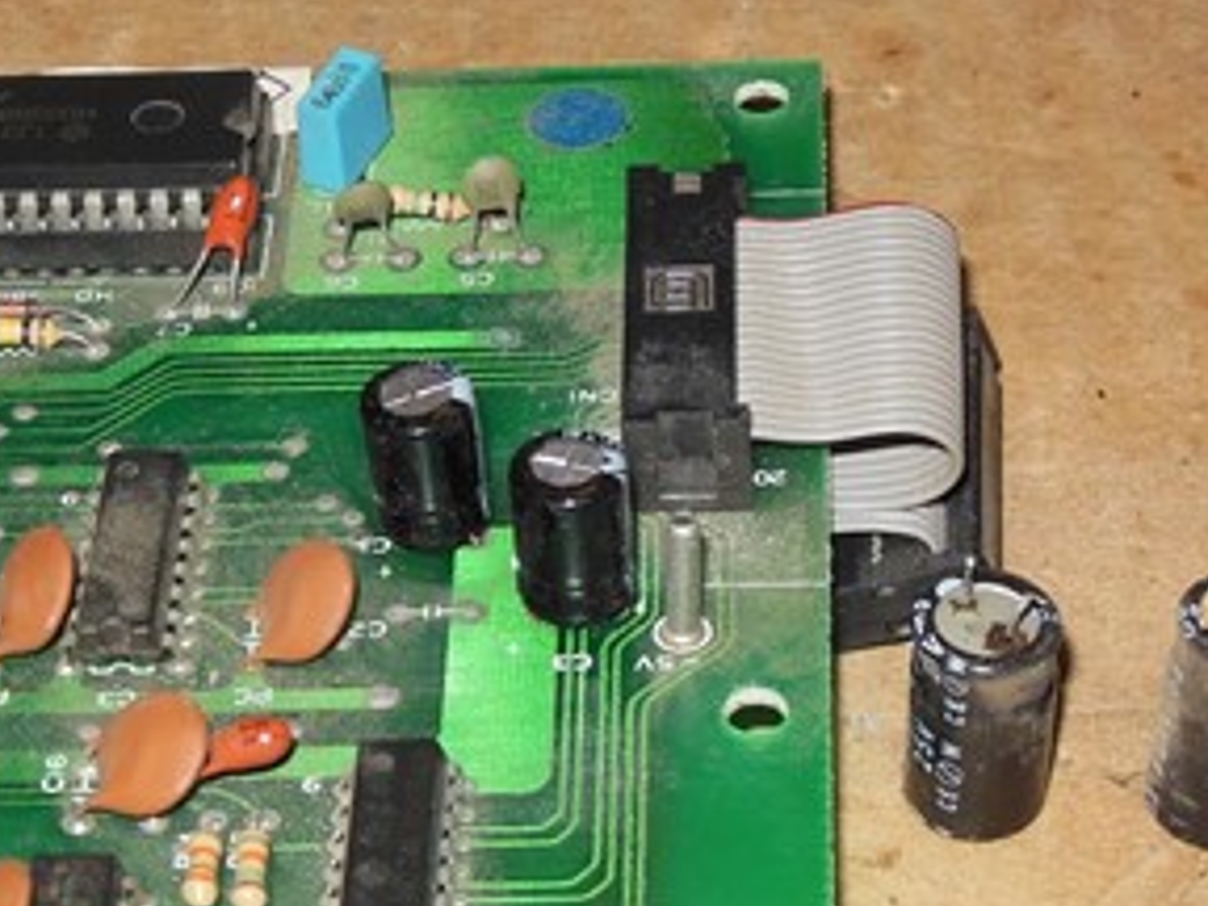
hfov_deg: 28.9
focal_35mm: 67
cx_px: 474
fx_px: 2338
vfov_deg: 21.7
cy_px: 680
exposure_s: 1/30
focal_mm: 7.7
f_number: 7.5
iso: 200
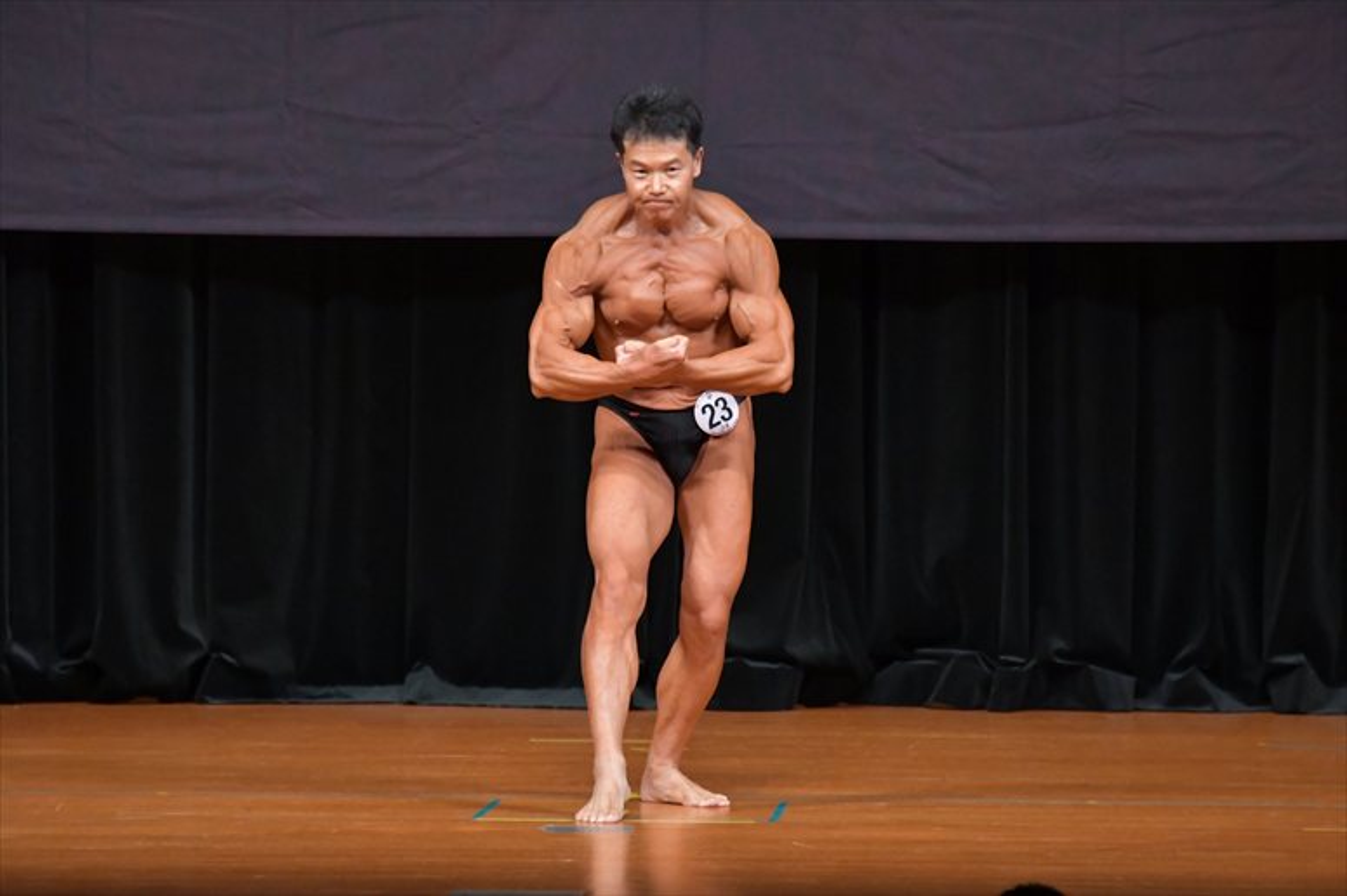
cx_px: 674
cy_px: 448
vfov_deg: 4.6
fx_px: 11220
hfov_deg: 6.9
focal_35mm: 300
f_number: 5.6
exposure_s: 1/400
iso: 5000
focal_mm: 200
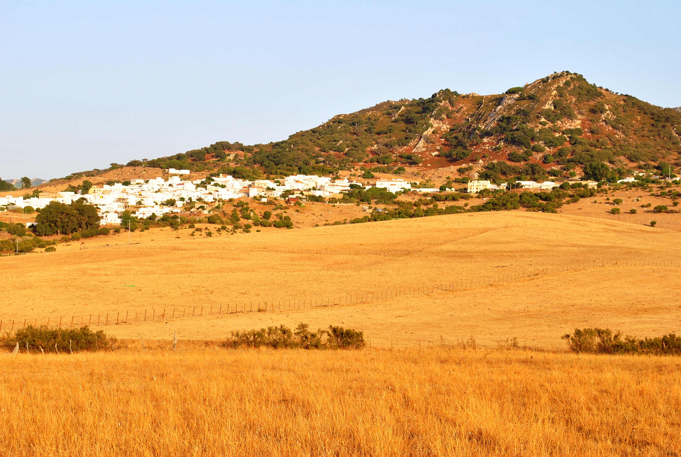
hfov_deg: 24.6
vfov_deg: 16.6
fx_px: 1564
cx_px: 340
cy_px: 228
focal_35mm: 82
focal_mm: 55
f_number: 9
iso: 200
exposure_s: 1/160
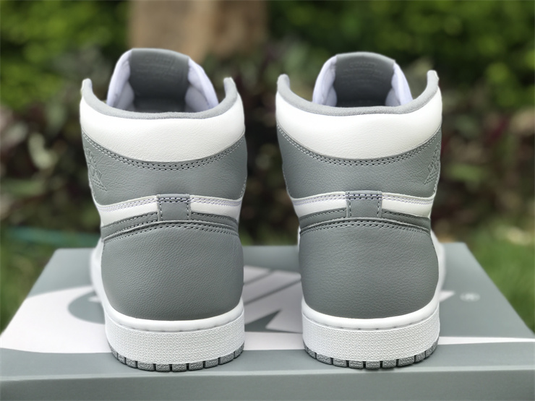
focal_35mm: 57
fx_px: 881
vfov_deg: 25.7
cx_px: 268
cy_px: 200
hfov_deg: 33.8
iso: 20
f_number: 2.8
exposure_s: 1/235
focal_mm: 6.6
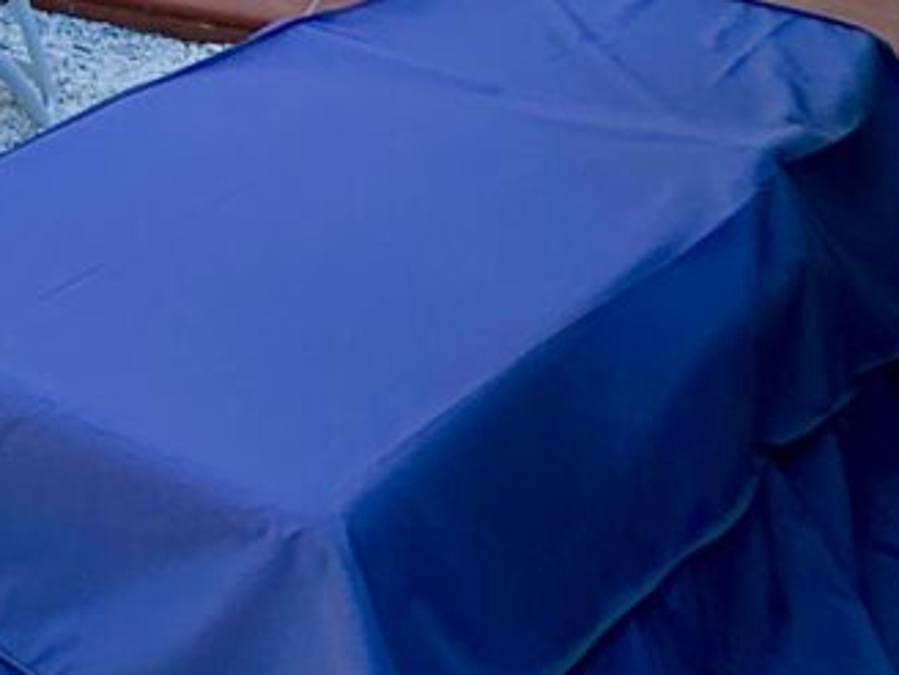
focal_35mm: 82
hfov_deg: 17.9
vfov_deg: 14.2
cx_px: -817
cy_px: -790
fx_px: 2130
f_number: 2.2
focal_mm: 2.22
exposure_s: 1/774
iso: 50
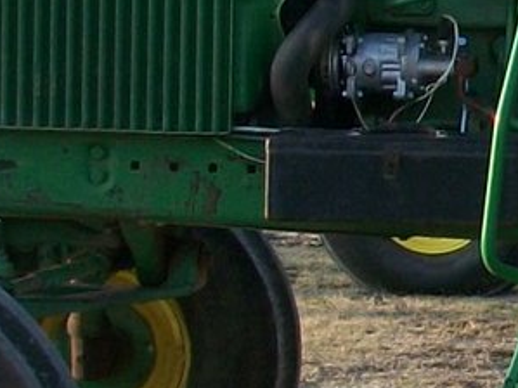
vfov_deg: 6.2
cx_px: 781
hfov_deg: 8.1
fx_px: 3590
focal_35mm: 240
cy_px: 62
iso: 80
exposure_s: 1/320
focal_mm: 6.3
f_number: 3.1
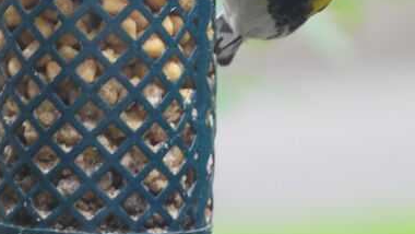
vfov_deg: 0.9
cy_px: 5
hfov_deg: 1.7
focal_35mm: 1284
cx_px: 266
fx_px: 14133
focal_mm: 125
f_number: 5.6
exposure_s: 1/60
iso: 560
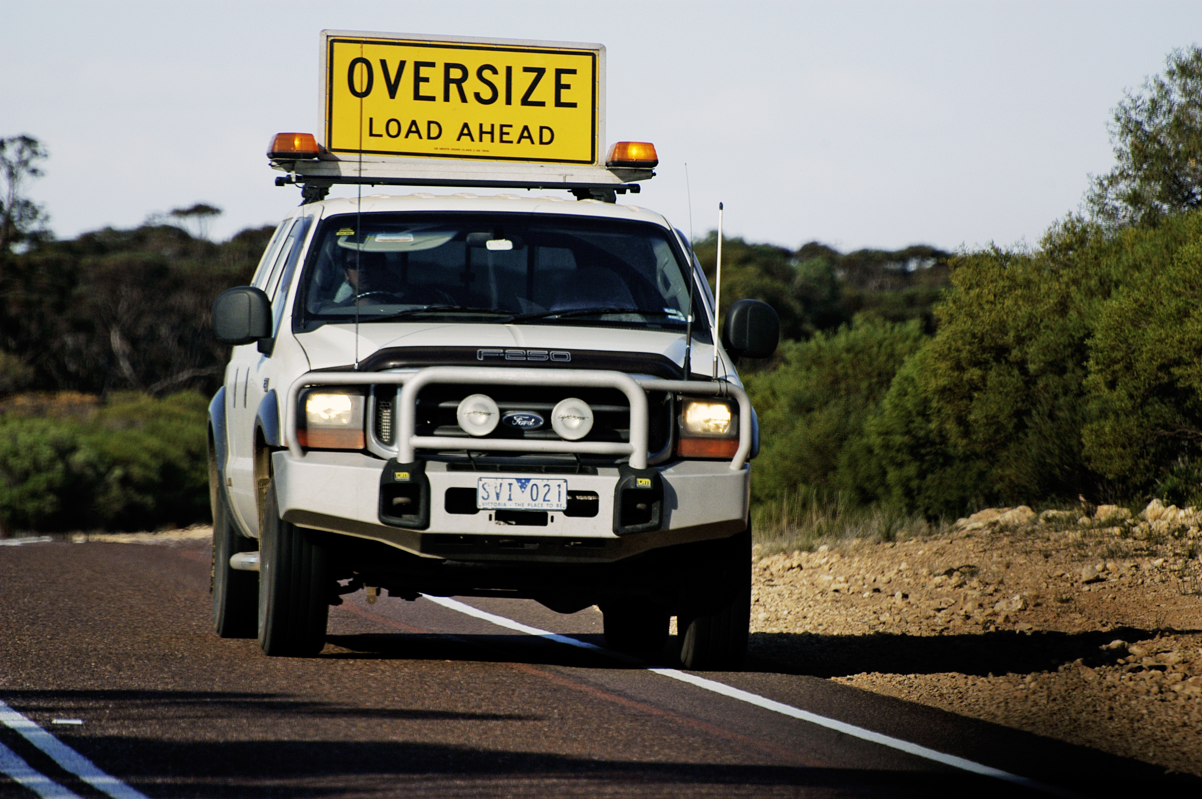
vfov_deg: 3.0
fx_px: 15012
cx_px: 601
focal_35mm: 450
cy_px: 400
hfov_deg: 4.6
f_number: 5.6
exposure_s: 1/800
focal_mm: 300
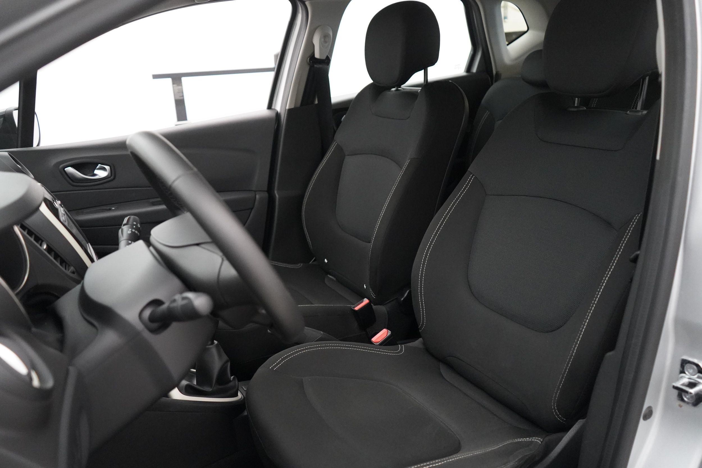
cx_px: 351
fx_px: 546
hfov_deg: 65.5
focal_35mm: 28
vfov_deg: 46.4
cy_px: 234
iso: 10000
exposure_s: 1/160
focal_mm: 28
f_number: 3.5
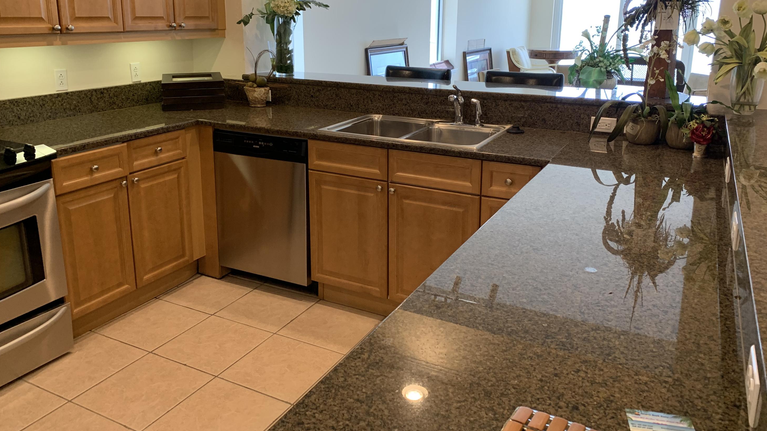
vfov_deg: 39.9
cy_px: 160
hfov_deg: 66.1
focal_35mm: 29
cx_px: 385
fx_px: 590
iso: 80
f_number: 1.8
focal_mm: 4.25
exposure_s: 1/60
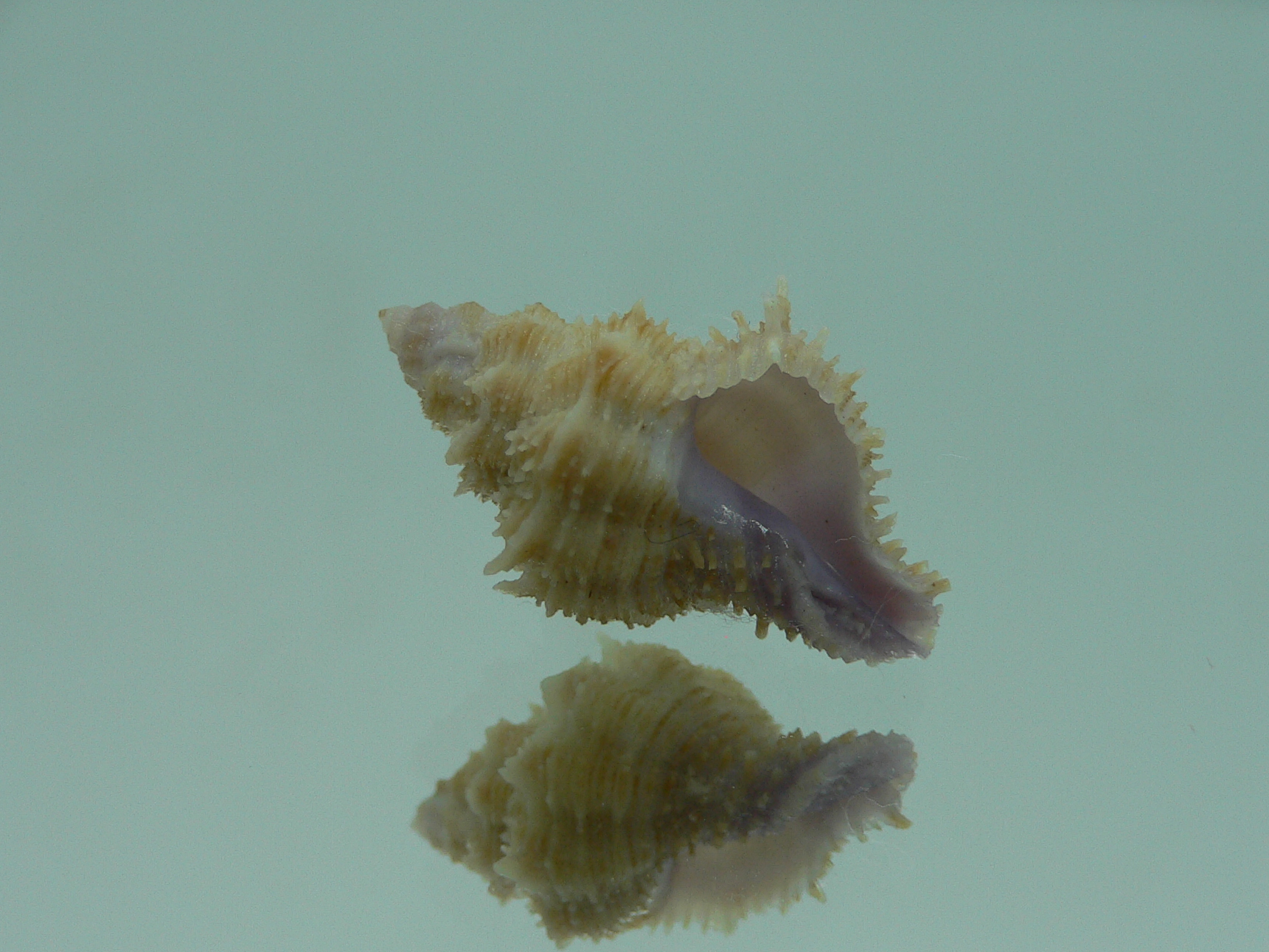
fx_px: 1503
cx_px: 643
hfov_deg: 45.8
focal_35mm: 41
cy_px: 527
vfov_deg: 35.1
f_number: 2.8
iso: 80
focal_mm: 4.6
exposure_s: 1/80
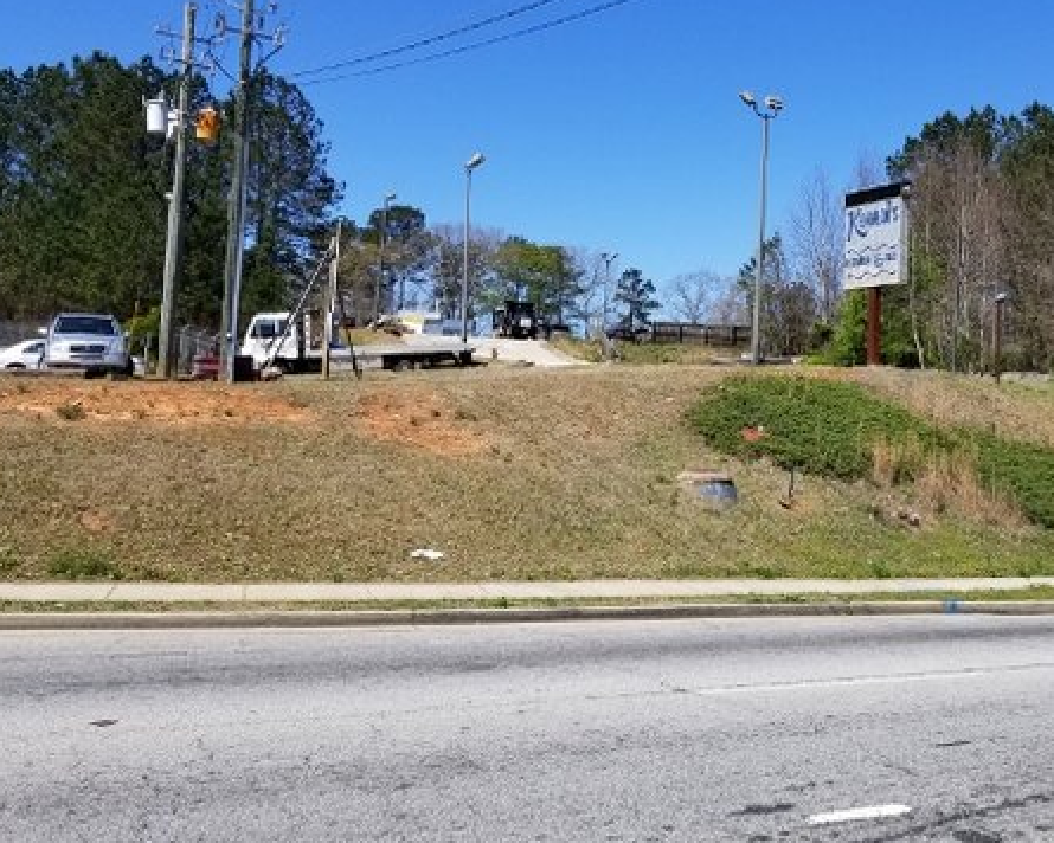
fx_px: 1123
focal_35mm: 36
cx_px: 726
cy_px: 342
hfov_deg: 49.2
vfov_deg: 41.0
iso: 50
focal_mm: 4.25
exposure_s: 1/2584
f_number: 1.7
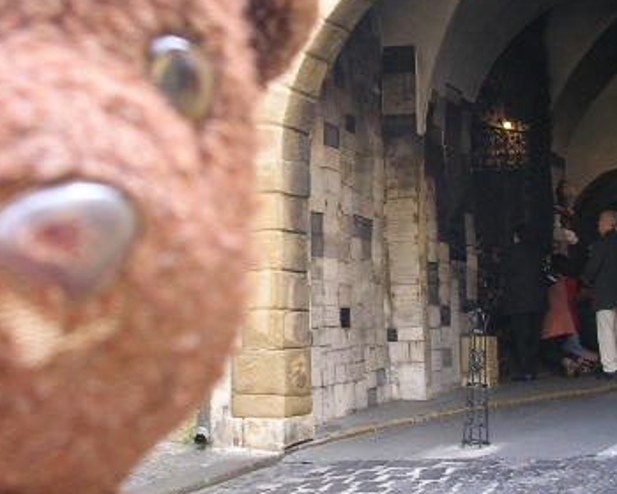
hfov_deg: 27.9
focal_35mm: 68
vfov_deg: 22.5
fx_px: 1241
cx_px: 285
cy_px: 216
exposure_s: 1/41
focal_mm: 5.8
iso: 50
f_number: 2.8
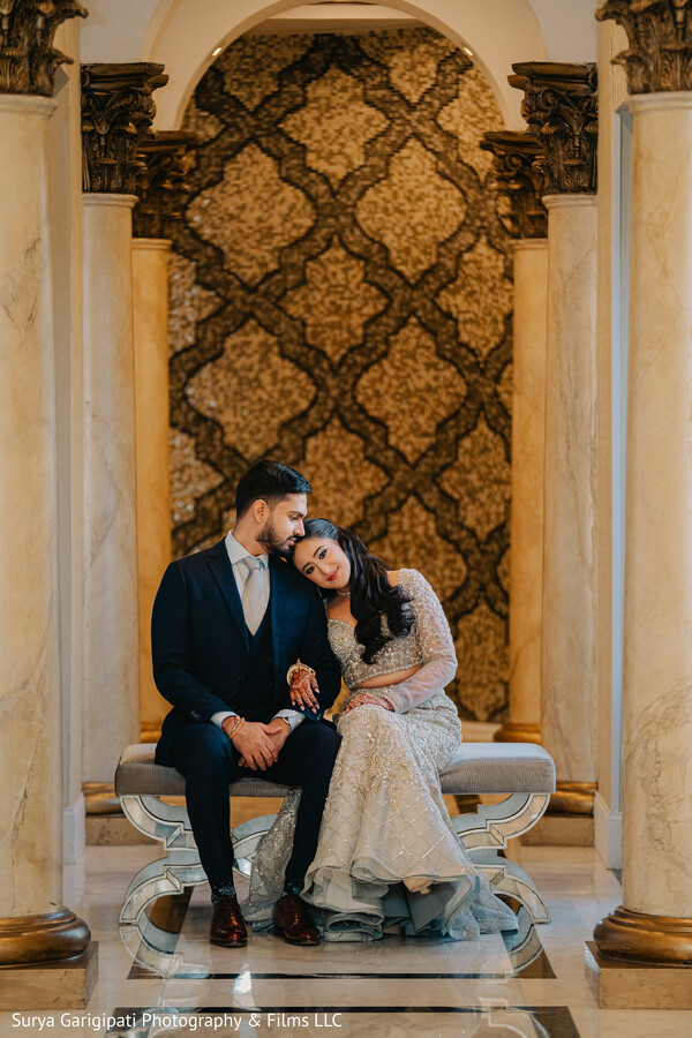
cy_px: 519
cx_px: 346
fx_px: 3777
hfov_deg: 10.5
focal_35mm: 131
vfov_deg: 15.6
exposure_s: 1/125
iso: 2000
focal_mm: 131
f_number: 2.8
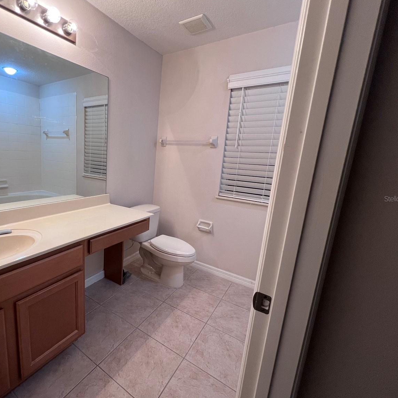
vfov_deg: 87.4
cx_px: 140
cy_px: 198
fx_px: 208
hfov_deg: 85.0
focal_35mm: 16
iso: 160
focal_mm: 1.57
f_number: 1.8
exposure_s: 1/60
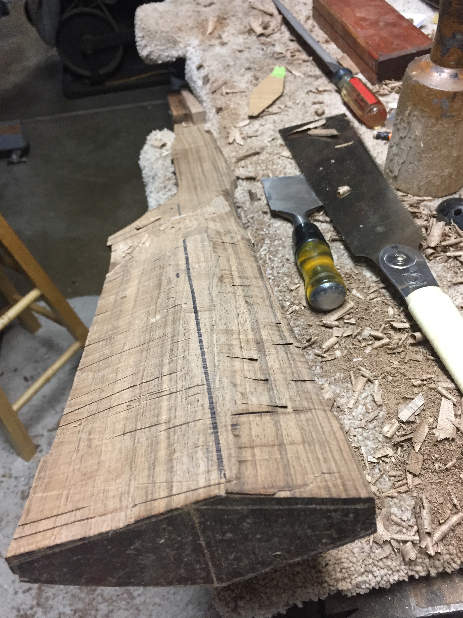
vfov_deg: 60.0
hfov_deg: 46.8
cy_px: 307
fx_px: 535
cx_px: 233
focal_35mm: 30
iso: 160
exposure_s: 1/30
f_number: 2.2
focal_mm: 4.15
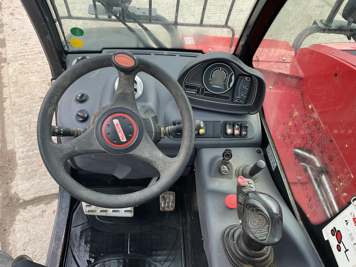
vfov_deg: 48.2
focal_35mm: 29
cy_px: 134
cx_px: 178
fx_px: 298
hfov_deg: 61.7
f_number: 1.8
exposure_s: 1/100
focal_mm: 3
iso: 40
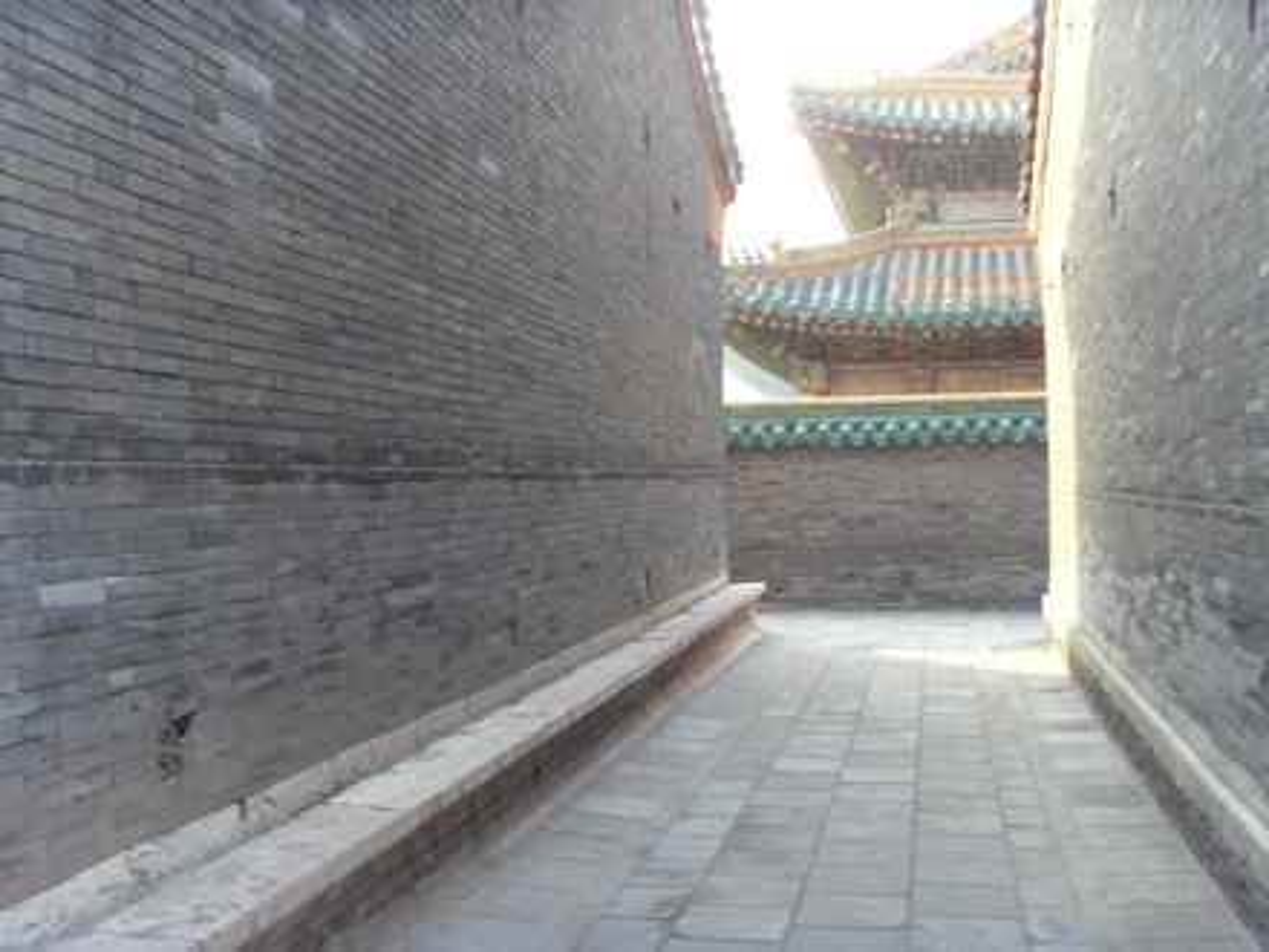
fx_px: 1430
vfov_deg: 36.8
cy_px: 476
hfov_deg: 47.9
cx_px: 634
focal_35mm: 39
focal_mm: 6.6
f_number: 3.5
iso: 100
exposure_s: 1/60
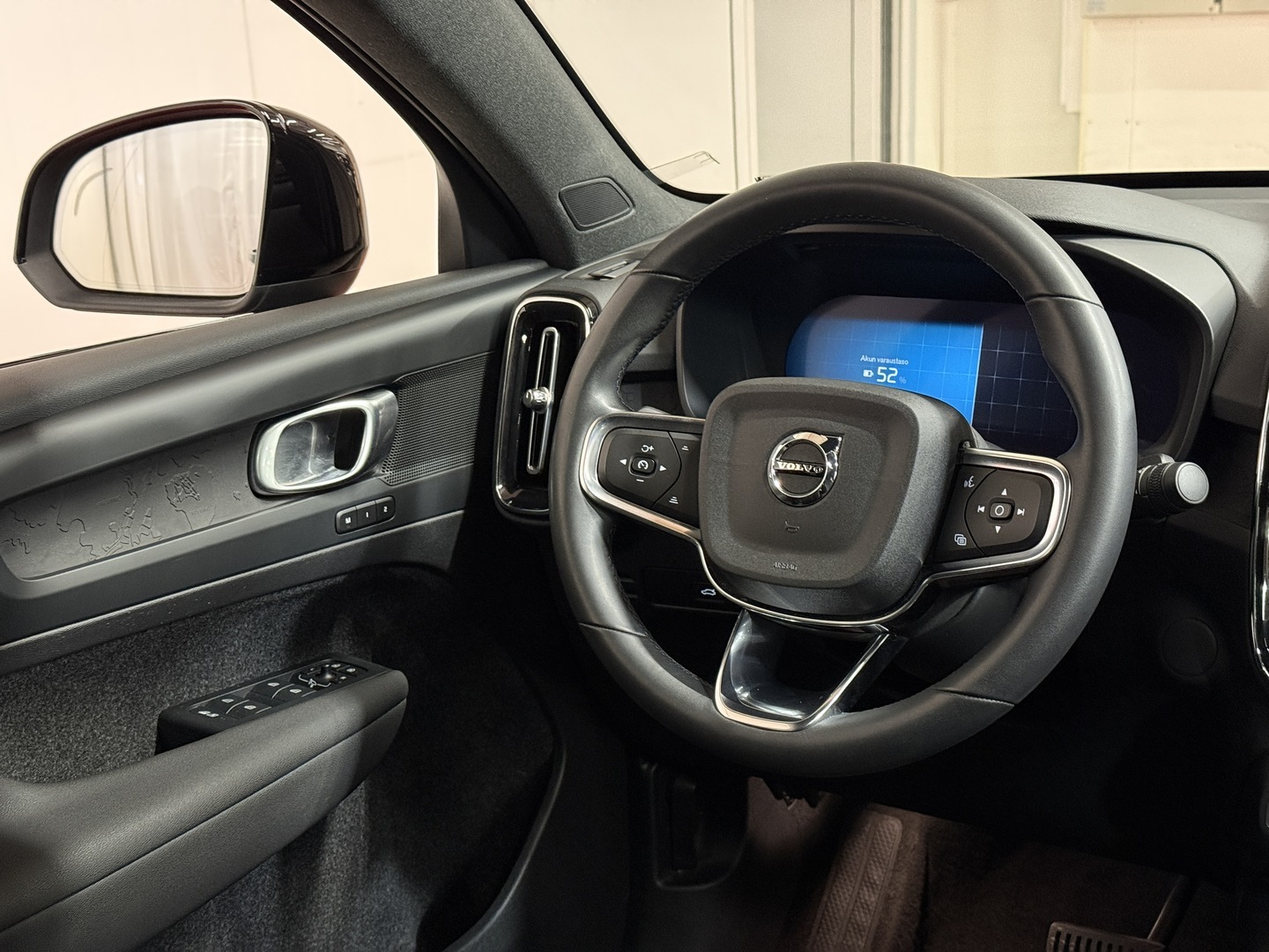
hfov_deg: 39.7
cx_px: 634
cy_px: 476
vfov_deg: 30.3
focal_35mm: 48
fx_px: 1760
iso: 500
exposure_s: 1/40
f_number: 1.78
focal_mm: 6.76
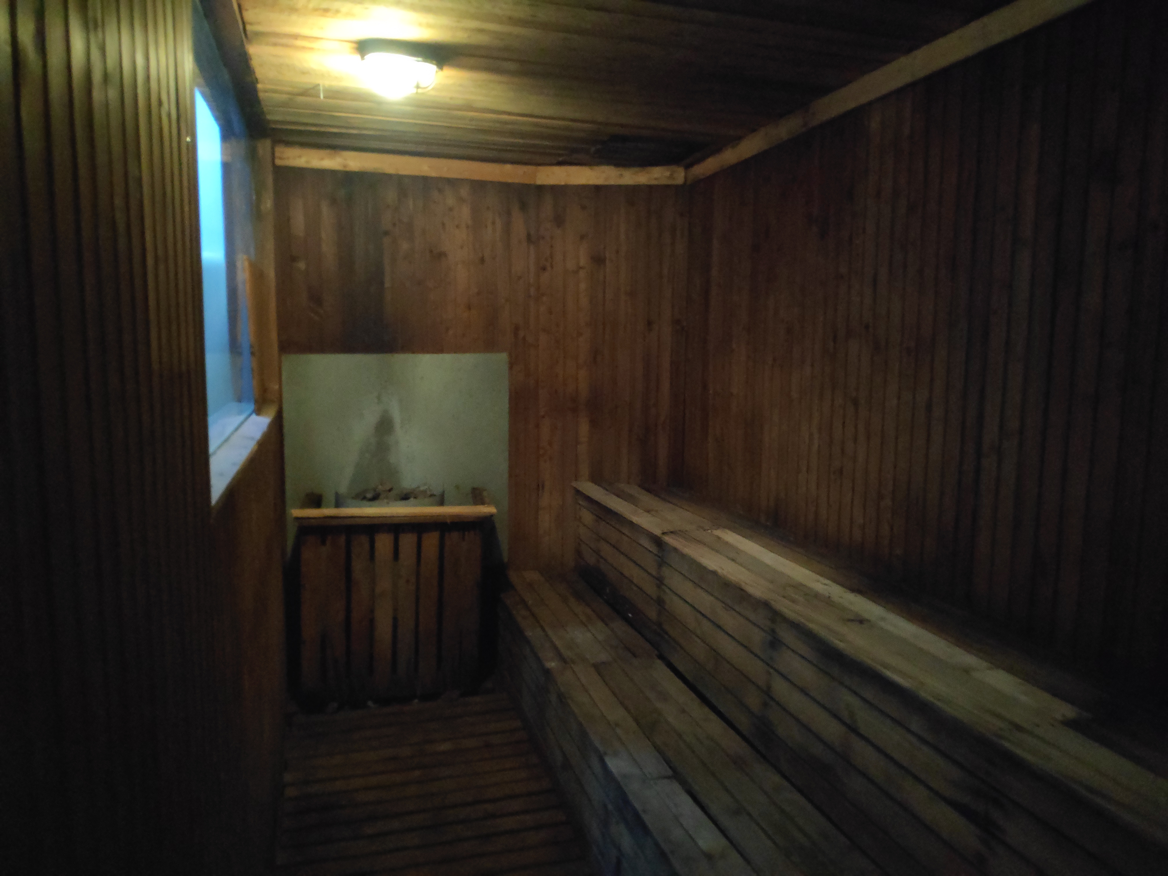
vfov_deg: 66.0
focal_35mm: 20
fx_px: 675
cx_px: 584
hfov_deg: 81.7
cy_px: 438
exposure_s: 1/17
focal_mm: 3.94
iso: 4864
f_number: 1.9
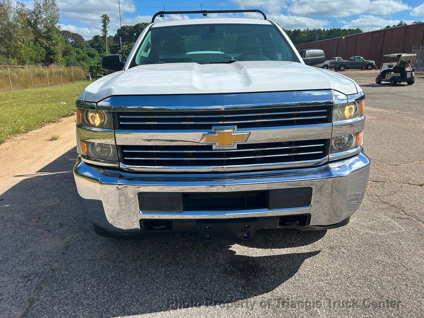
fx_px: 318
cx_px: 212
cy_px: 159
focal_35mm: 26
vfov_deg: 53.1
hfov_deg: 67.3
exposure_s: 1/3571
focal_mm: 5.7
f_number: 1.5
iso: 50
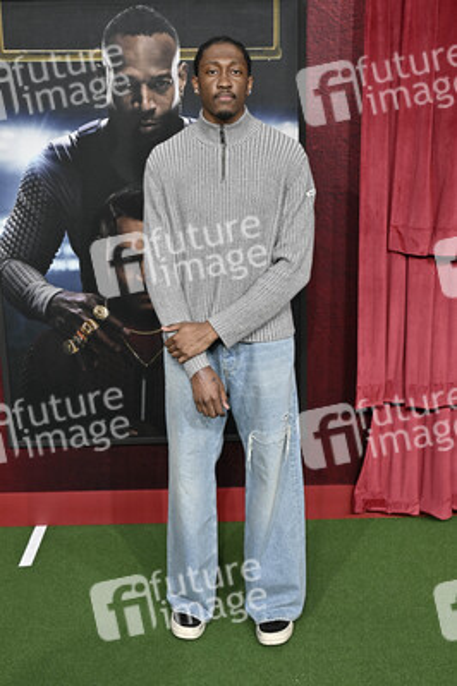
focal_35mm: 36
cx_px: 228
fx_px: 687
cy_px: 343
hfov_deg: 36.8
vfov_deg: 53.2
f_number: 6.3
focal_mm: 36
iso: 320
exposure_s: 1/400
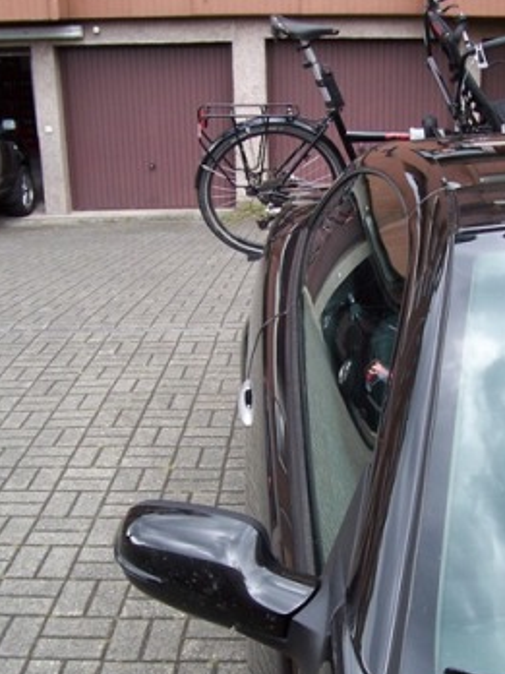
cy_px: 420
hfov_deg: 28.8
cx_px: 354
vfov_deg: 38.0
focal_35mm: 50
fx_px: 973
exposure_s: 1/125
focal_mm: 5.6
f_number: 2.7
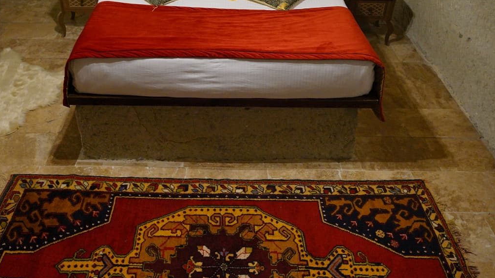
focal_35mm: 33
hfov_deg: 59.4
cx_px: 227
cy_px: 55
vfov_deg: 34.5
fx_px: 433
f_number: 4
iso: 1250
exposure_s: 1/30
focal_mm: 16
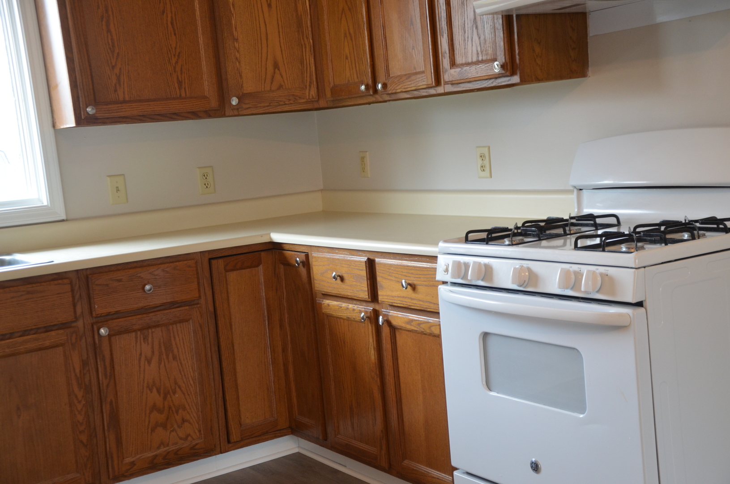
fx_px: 1062
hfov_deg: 37.9
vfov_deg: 25.6
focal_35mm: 52
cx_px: 365
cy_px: 242
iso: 800
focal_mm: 35
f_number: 4.5
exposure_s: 1/60
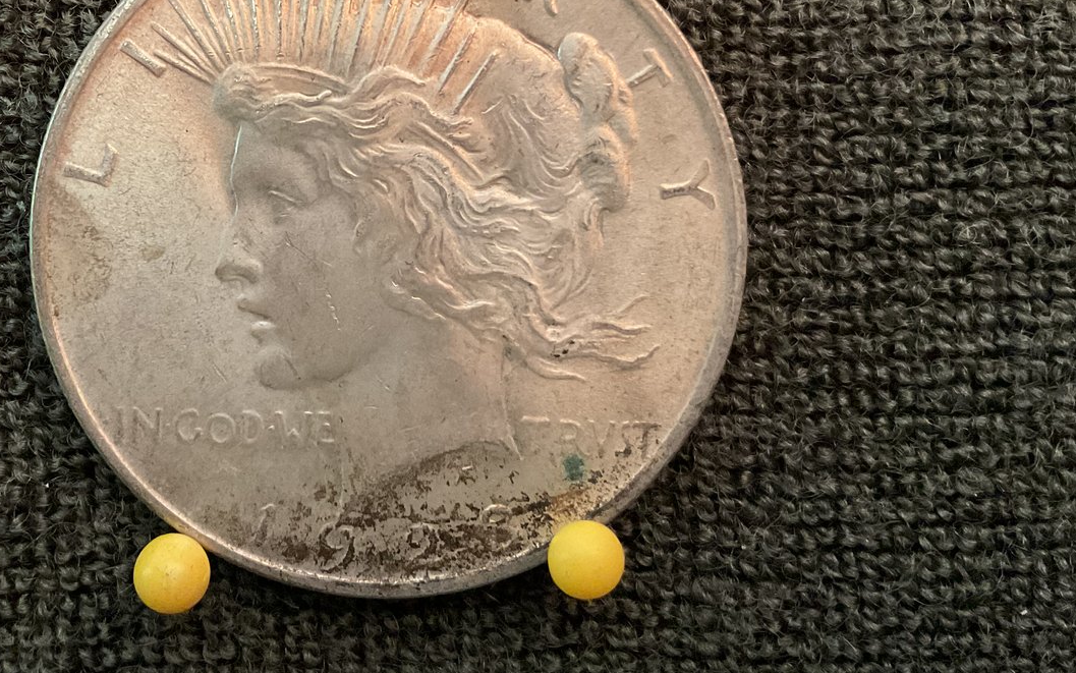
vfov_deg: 28.9
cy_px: 183
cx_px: 353
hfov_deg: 44.6
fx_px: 1290
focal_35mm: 44
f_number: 1.8
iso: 500
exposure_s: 1/30
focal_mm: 3
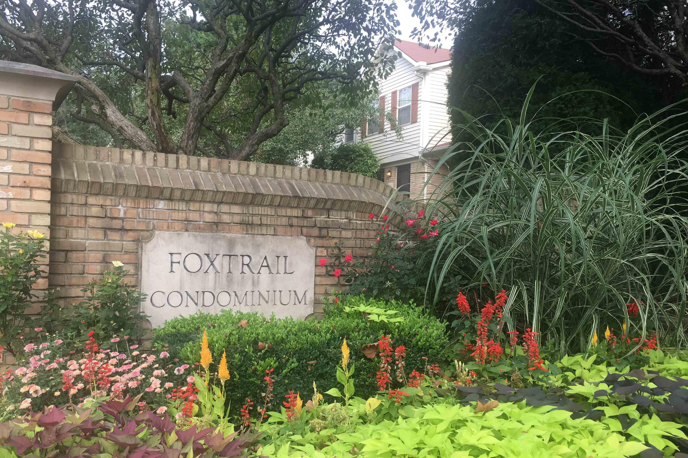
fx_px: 631
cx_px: 314
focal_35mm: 33
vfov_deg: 39.9
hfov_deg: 57.1
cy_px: 263
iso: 25
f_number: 2.2
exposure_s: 1/150
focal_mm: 4.15
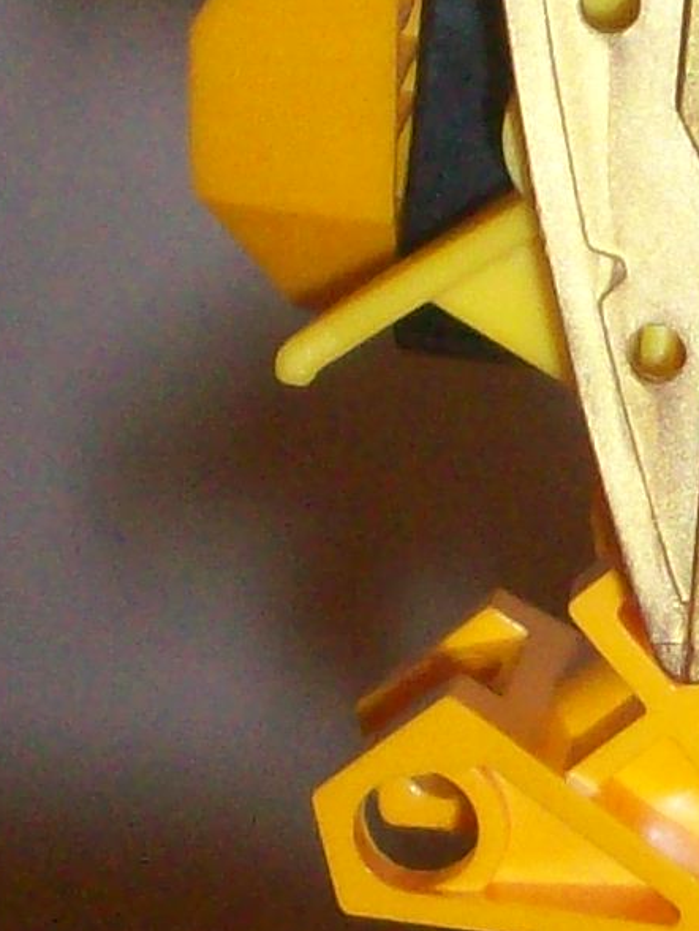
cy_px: 101
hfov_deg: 7.6
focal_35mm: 192
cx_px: 1110
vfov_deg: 10.2
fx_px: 5168
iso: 160
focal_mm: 6.2
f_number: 2.8
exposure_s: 1/64
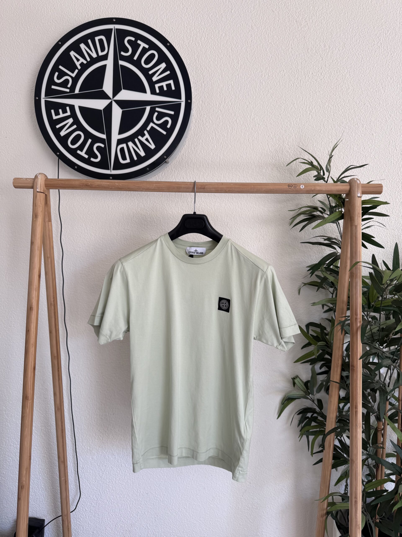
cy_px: 268
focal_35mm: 24
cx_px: 201
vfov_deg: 71.6
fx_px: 372
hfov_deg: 56.8
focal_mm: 6.76
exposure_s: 1/121
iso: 100
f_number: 1.78
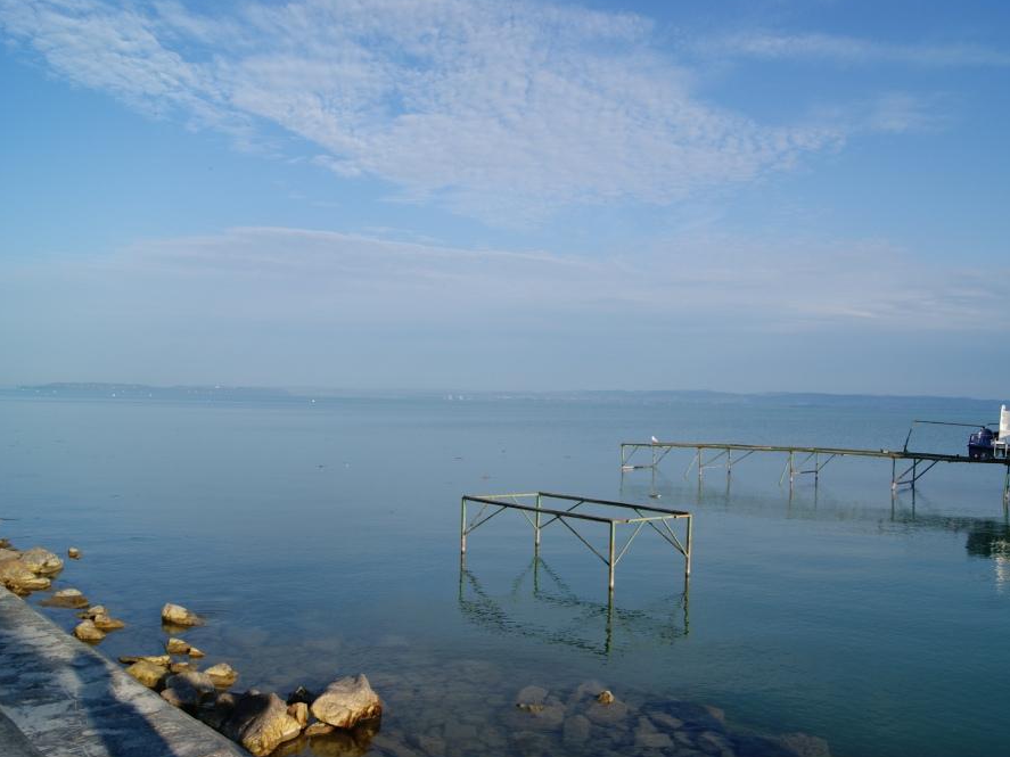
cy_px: 380
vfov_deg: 46.8
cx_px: 543
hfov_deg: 59.9
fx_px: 875
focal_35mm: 30
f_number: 10
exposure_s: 1/400
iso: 100
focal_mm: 18
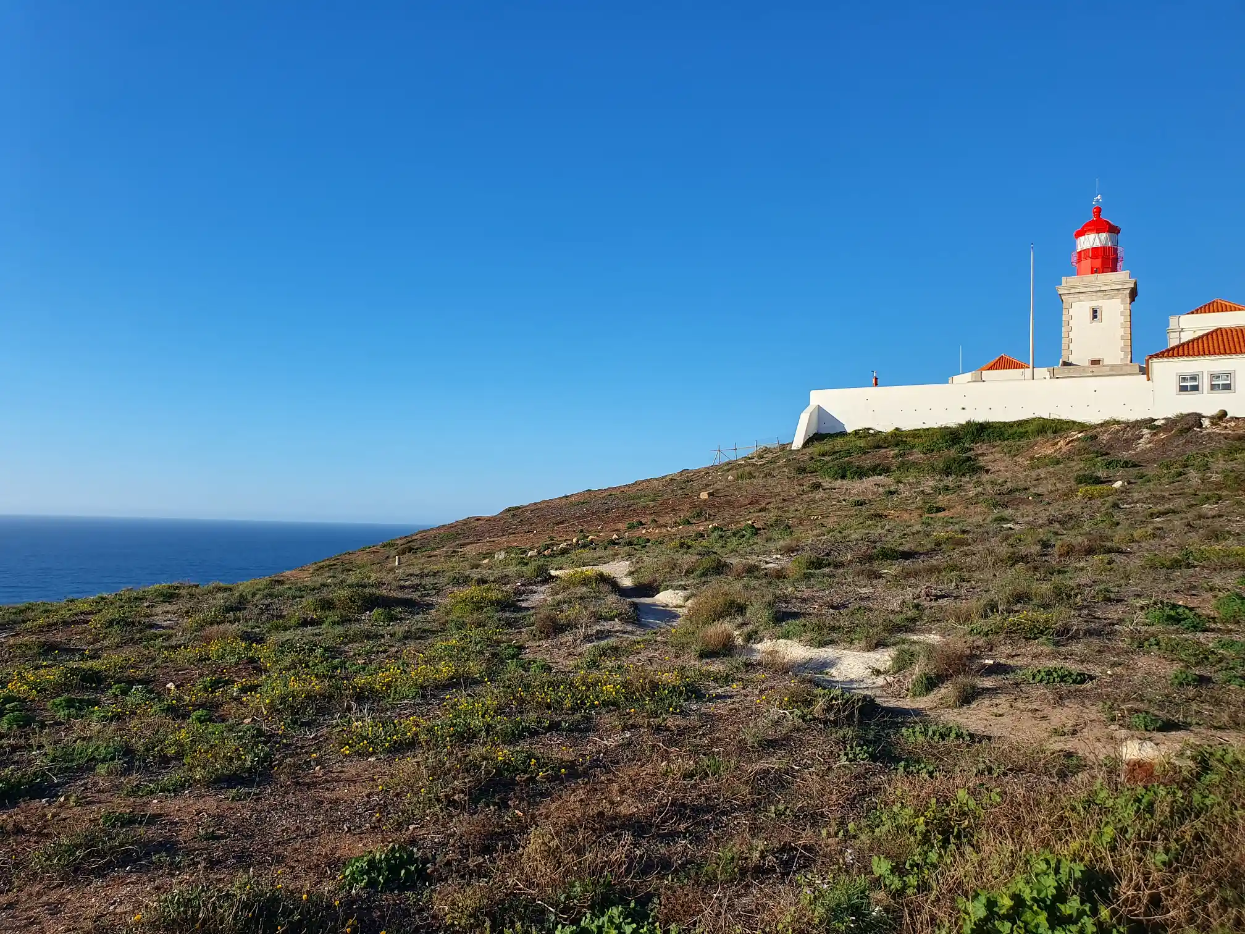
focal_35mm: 26
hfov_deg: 67.3
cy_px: 467
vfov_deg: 53.1
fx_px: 935
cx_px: 622
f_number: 2.4
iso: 50
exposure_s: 1/1484
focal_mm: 4.32
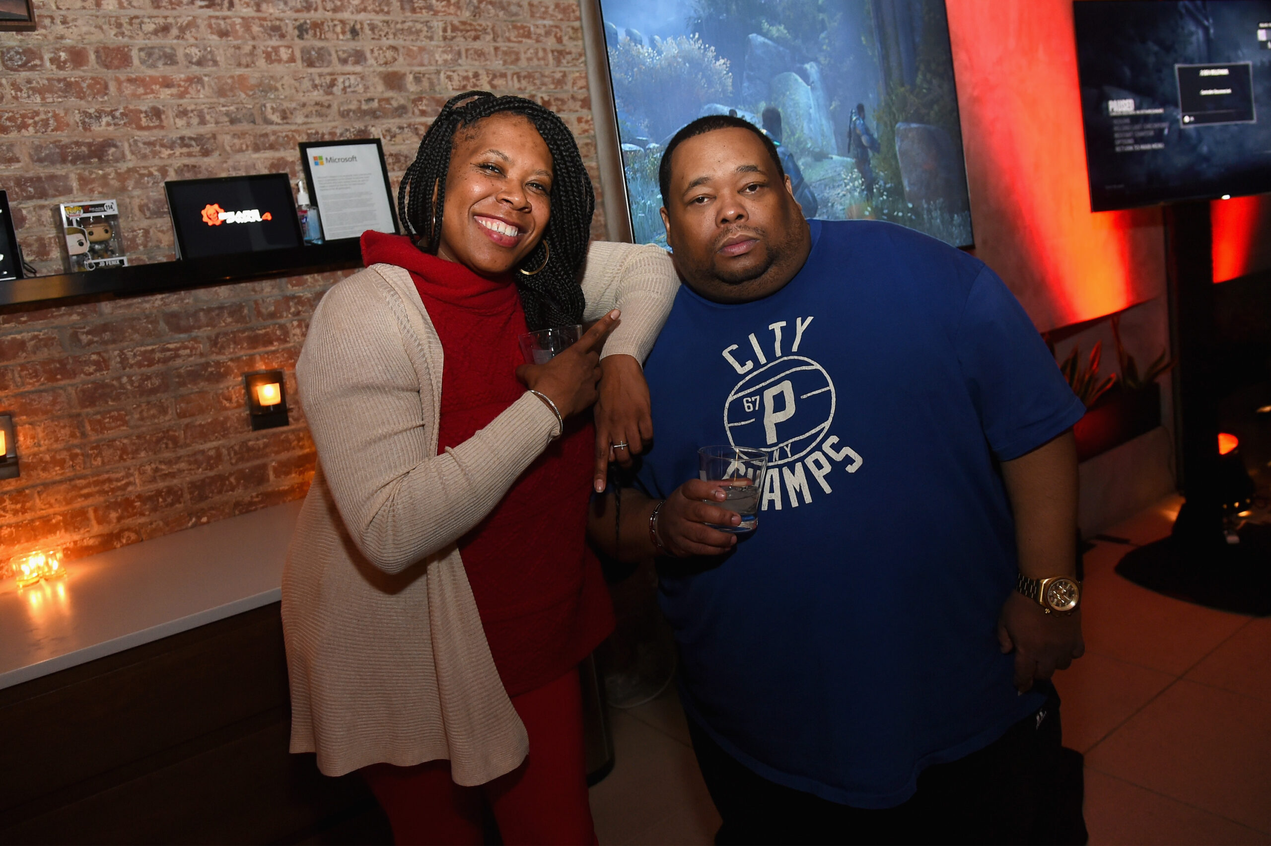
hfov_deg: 73.8
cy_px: 423
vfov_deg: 53.1
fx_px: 847
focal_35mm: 24
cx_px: 636
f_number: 5
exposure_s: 1/60
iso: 2500
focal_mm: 24
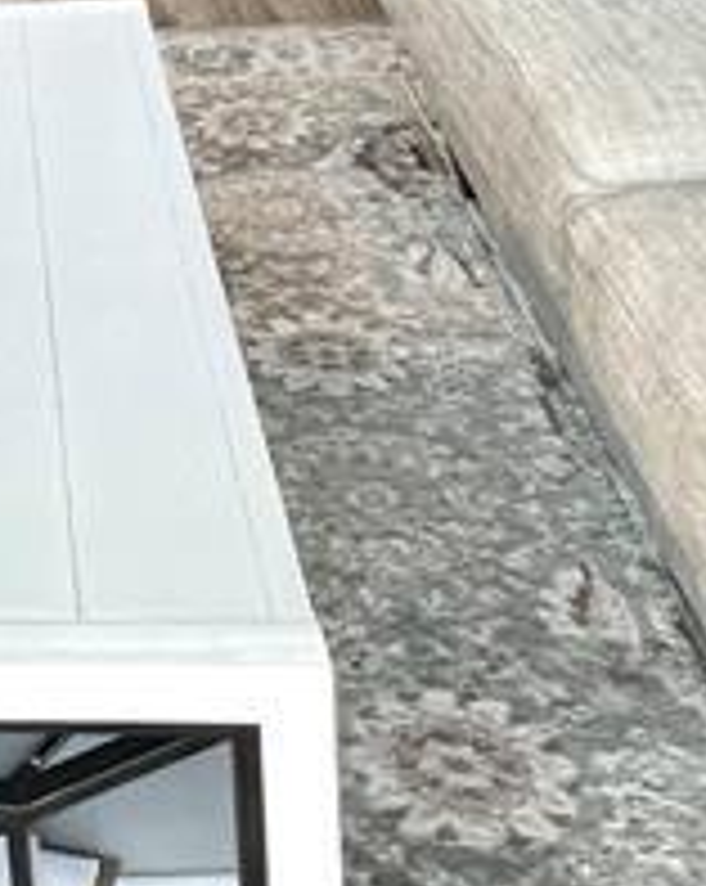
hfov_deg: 19.9
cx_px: -364
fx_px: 1728
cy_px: -202
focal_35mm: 66
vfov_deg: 25.5
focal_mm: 1.57
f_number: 1.8
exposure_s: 1/60
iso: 200
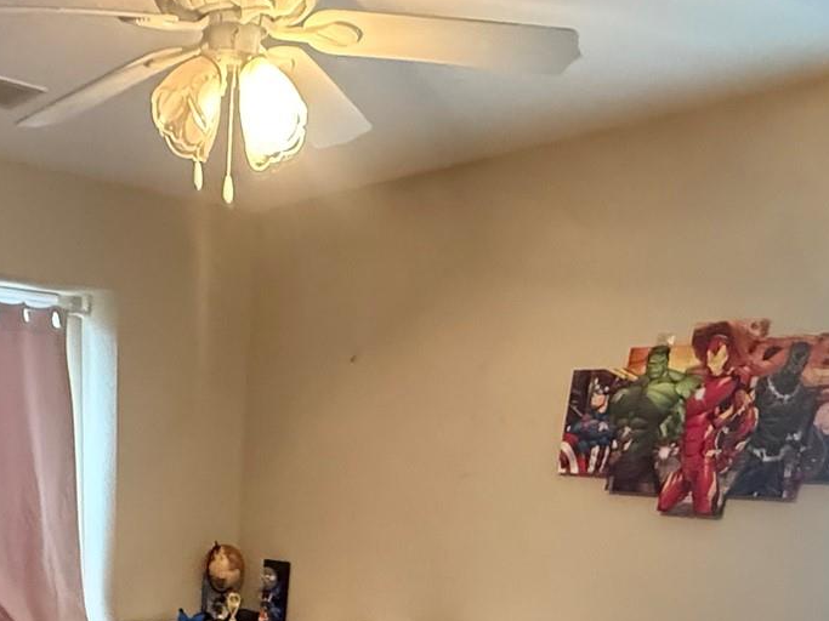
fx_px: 1006
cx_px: 221
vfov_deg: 25.9
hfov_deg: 43.5
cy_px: 918
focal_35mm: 42
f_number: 2.2
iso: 1000
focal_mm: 2.22
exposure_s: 1/40
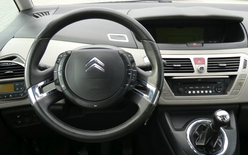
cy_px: 77
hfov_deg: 48.2
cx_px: 123
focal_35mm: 41
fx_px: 277
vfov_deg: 31.3
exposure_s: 1/80
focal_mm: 6.8
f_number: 3.5
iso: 250
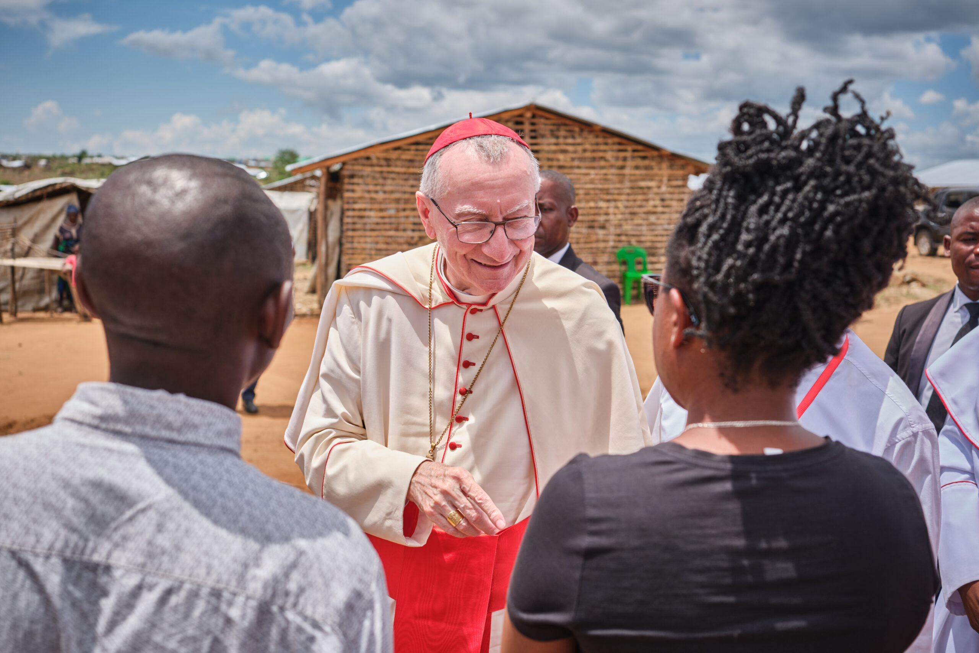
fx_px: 952
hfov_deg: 54.4
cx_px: 490
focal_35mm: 35
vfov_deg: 37.9
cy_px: 326
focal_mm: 23
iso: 125
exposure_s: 1/2000
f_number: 2.5
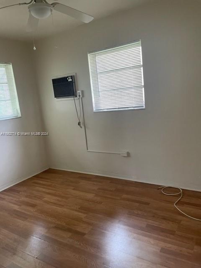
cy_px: 134
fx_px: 201
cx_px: 100
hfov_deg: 53.1
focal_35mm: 26
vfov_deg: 67.3
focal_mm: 4.2
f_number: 1.6
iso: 125
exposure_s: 1/60
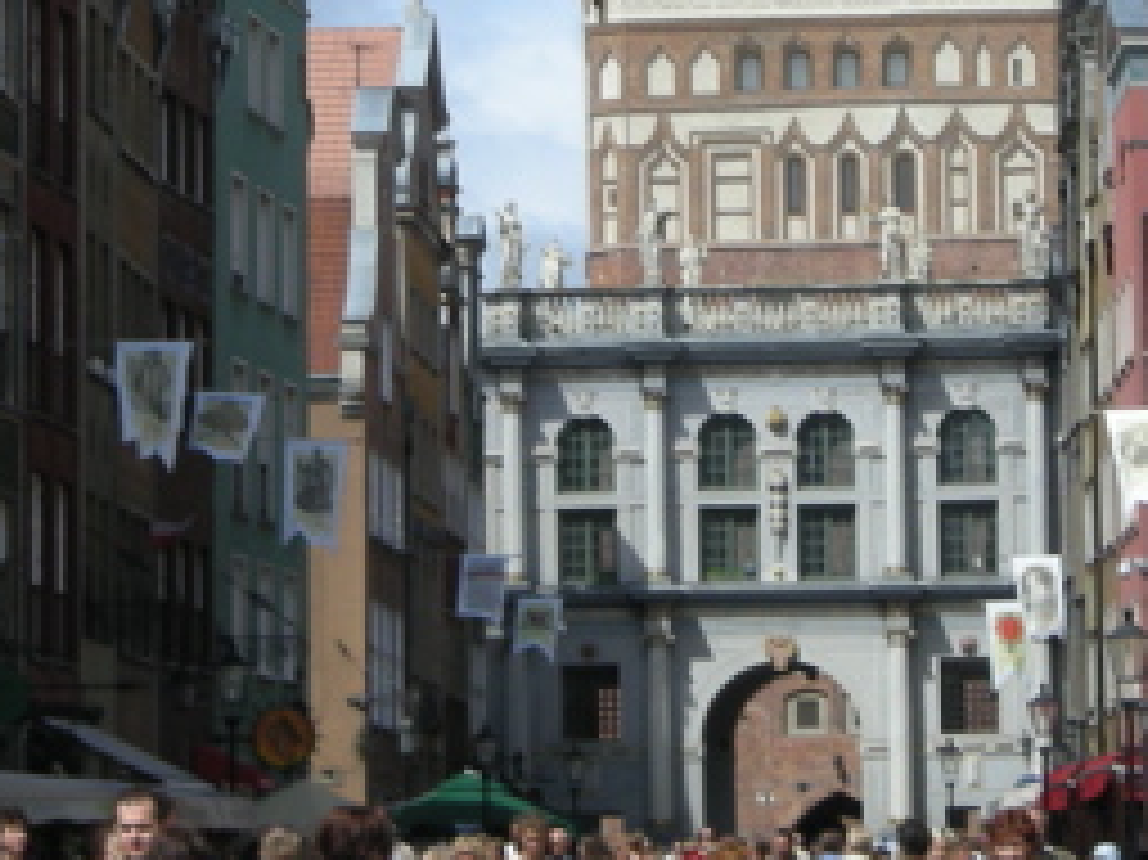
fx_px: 6994
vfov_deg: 7.0
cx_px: 833
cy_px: -153
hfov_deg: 9.4
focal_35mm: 211
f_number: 8.3
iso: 50
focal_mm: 13.7
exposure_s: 1/176
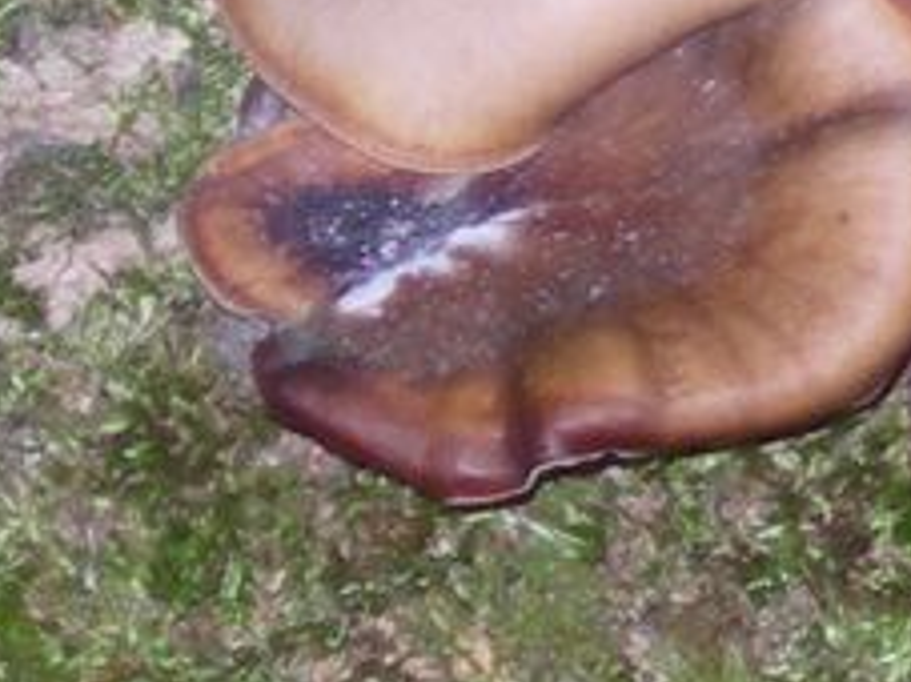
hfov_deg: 3.6
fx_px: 14598
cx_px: 1453
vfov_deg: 2.7
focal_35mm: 555
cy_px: -16
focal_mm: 17
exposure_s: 1/60.1
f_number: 4
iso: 73
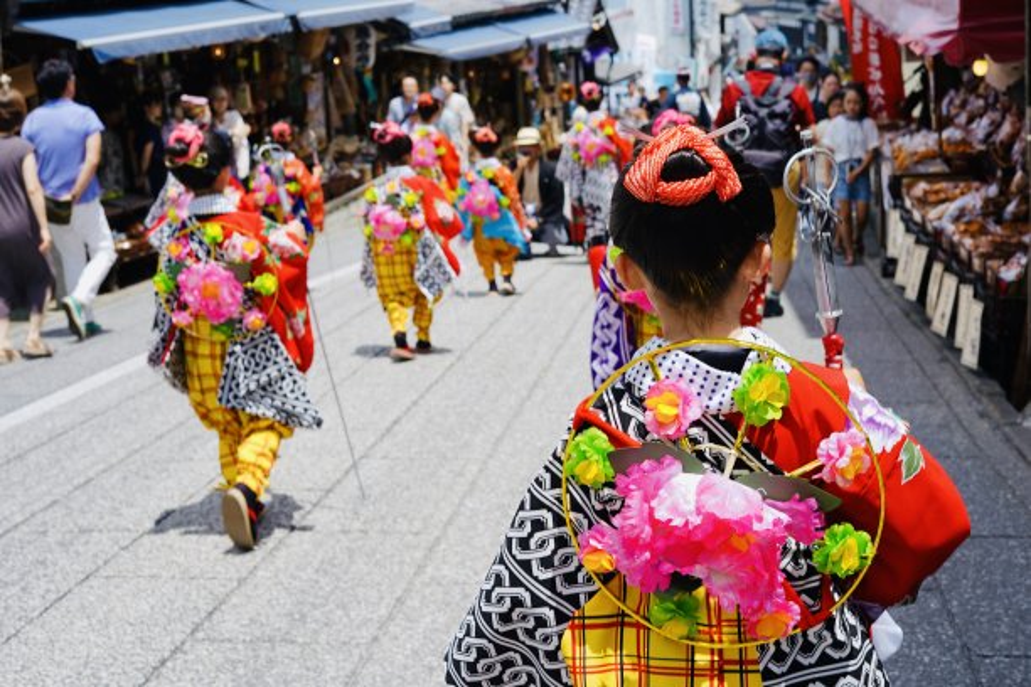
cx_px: 516
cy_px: 344
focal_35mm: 50
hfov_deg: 39.6
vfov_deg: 27.0
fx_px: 1432
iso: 64
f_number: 7.1
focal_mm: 50
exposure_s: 1/200
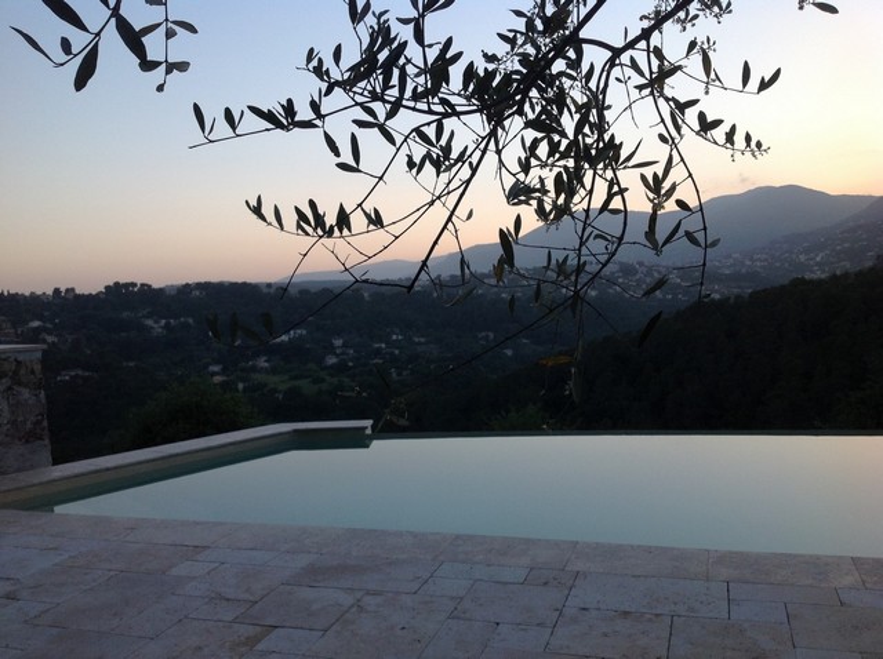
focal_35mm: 35
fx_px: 891
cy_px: 330
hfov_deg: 52.7
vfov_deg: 40.6
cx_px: 442
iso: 50
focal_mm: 4.28
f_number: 2.4
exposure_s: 1/248
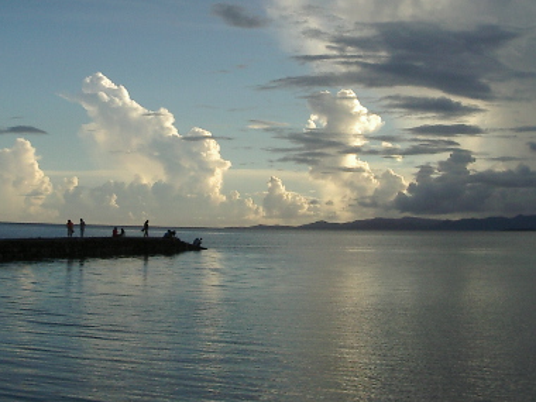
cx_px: 203
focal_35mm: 64
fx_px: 991
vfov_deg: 22.6
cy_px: 76
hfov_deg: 30.2
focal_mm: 5.8
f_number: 4.8
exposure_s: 1/400
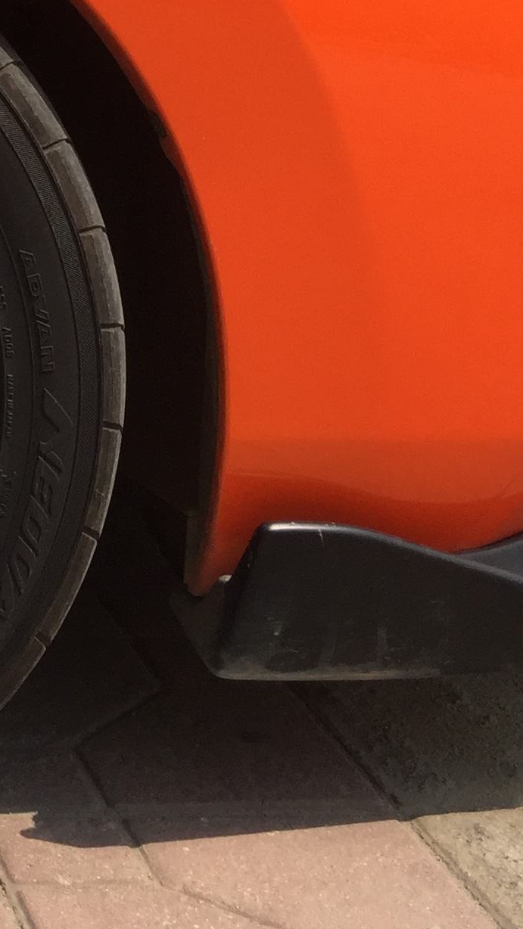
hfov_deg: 12.6
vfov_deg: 24.4
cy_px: 54
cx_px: -541
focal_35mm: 84
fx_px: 2070
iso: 32
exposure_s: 1/2083
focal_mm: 4.15
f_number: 2.2
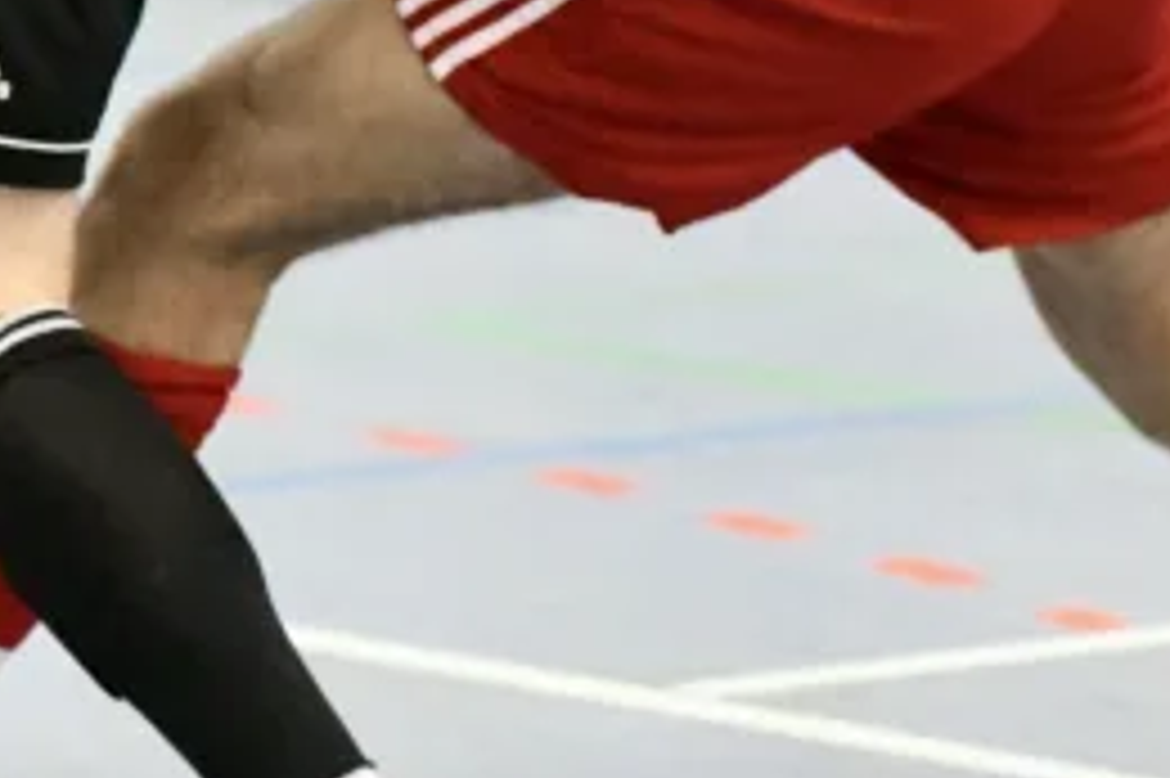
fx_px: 11790
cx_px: 279
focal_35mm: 363
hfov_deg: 5.7
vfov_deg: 3.8
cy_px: -227
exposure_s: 1/1600
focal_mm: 92
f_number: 2.8
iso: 14400
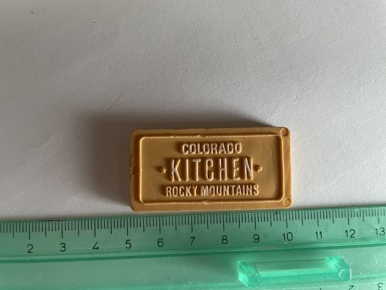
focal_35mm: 26
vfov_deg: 53.1
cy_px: 145
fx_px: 290
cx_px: 193
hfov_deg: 67.3
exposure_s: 1/60
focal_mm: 4.2
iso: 320
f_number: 1.6
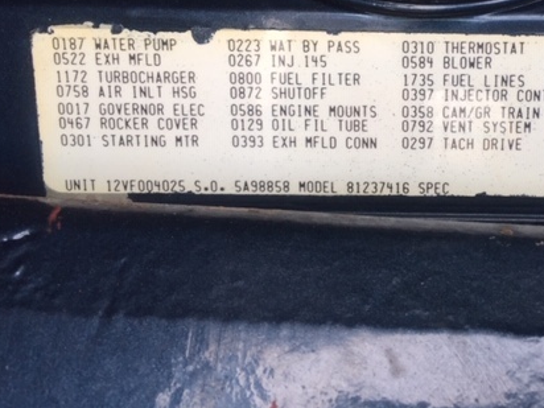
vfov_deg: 31.7
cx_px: 416
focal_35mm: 45
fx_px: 707
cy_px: 112
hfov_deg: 40.7
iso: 32
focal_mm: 4.15
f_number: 2.2
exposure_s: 1/162
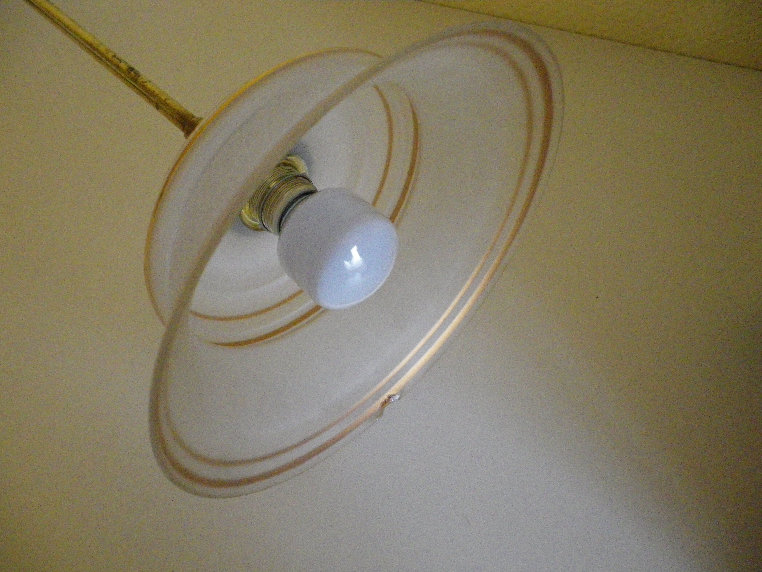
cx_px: 381
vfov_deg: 49.7
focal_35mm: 28
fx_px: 616
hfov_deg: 63.4
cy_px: 286
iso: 800
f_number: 2.6
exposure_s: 1/60
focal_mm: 4.9
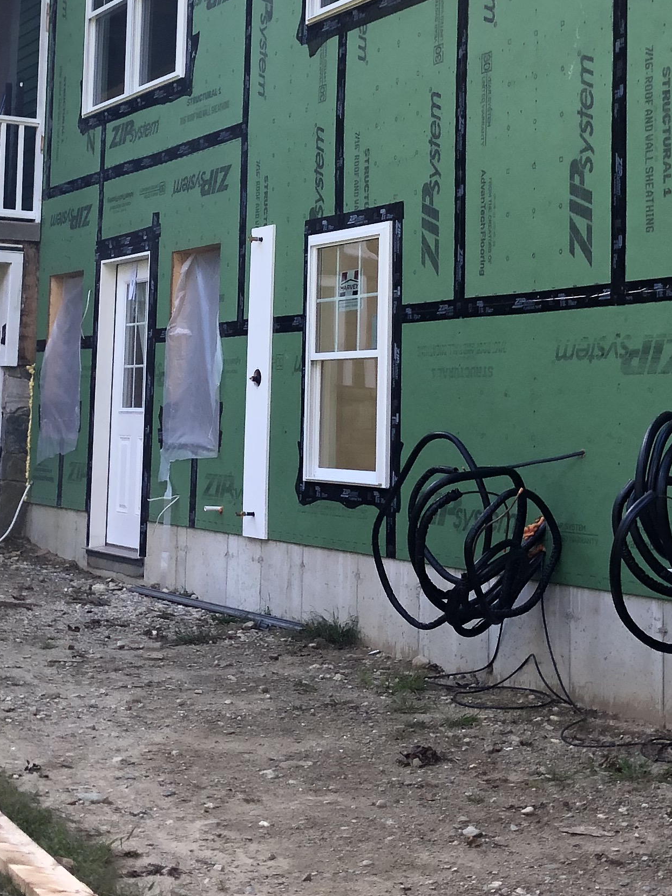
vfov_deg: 28.1
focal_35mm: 68
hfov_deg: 21.5
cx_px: 222
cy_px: 219
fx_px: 1760
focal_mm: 3.99
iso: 20
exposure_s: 1/217
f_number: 1.8
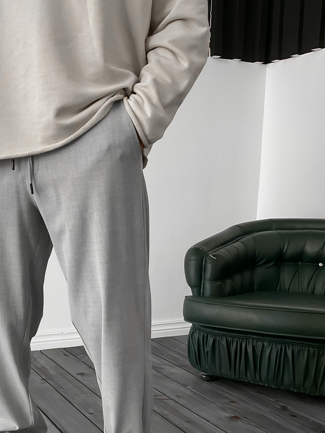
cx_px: 88
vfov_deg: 39.8
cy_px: 298
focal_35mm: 47
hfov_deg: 30.4
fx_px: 588
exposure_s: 1/120
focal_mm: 3
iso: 50
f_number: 1.8
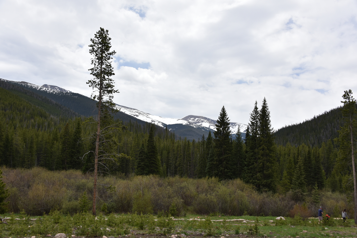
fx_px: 357
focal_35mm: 36
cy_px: 119
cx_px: 178
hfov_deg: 53.1
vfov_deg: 36.9
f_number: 9
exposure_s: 1/320
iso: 100
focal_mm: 36
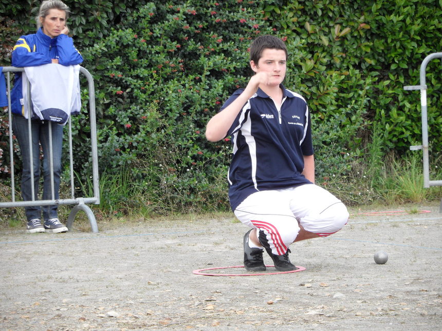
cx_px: 221
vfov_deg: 7.1
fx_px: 2681
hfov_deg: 9.4
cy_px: 166
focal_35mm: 210
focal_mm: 34.8
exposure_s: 1/125
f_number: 4.6
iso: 100
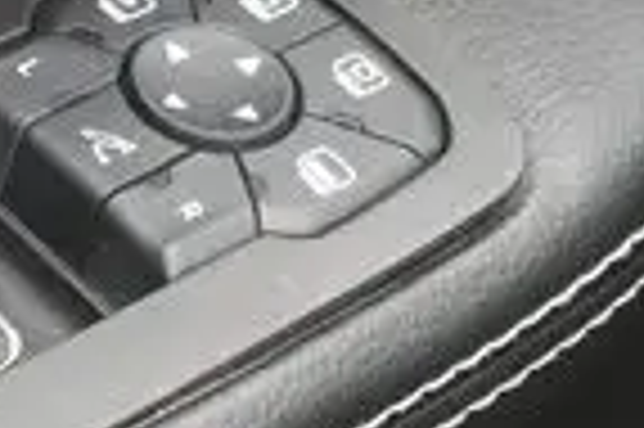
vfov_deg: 6.3
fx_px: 3842
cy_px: -119
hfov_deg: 9.5
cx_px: -72
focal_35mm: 215
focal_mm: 23
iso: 1250
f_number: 5.1
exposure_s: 1/60
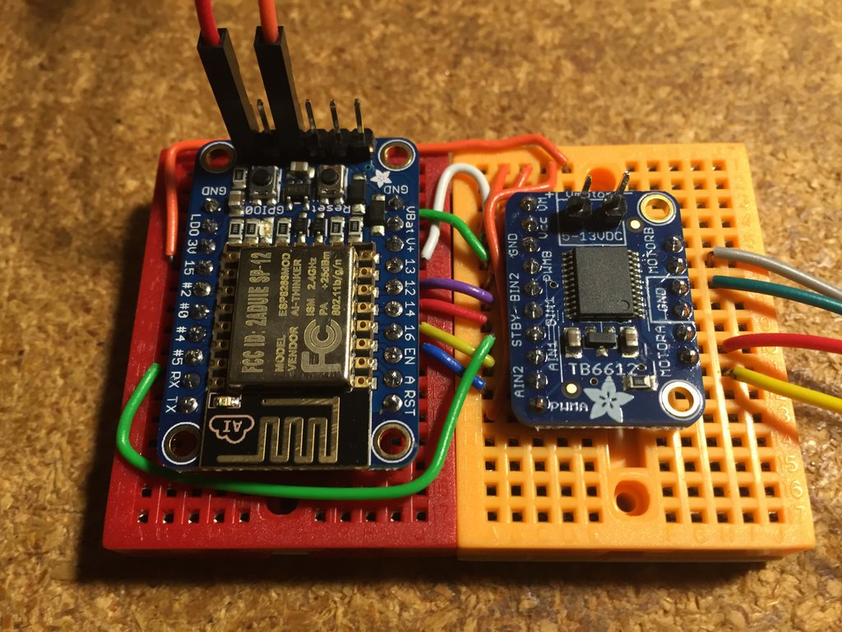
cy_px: 316
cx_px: 421
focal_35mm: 29
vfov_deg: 48.2
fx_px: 705
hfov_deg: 61.7
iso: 64
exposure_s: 1/30
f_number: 2.2
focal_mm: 4.15
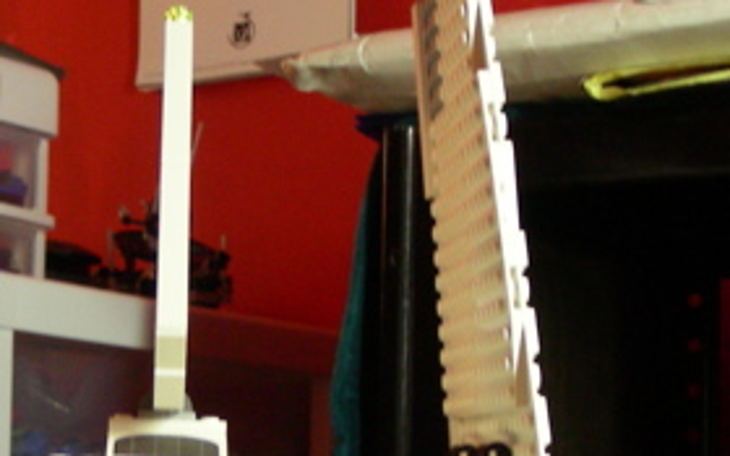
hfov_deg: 22.5
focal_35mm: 92
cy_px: 334
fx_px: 1830
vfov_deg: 14.2
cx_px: 250
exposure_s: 1/3.5
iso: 200
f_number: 3.5
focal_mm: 6.3
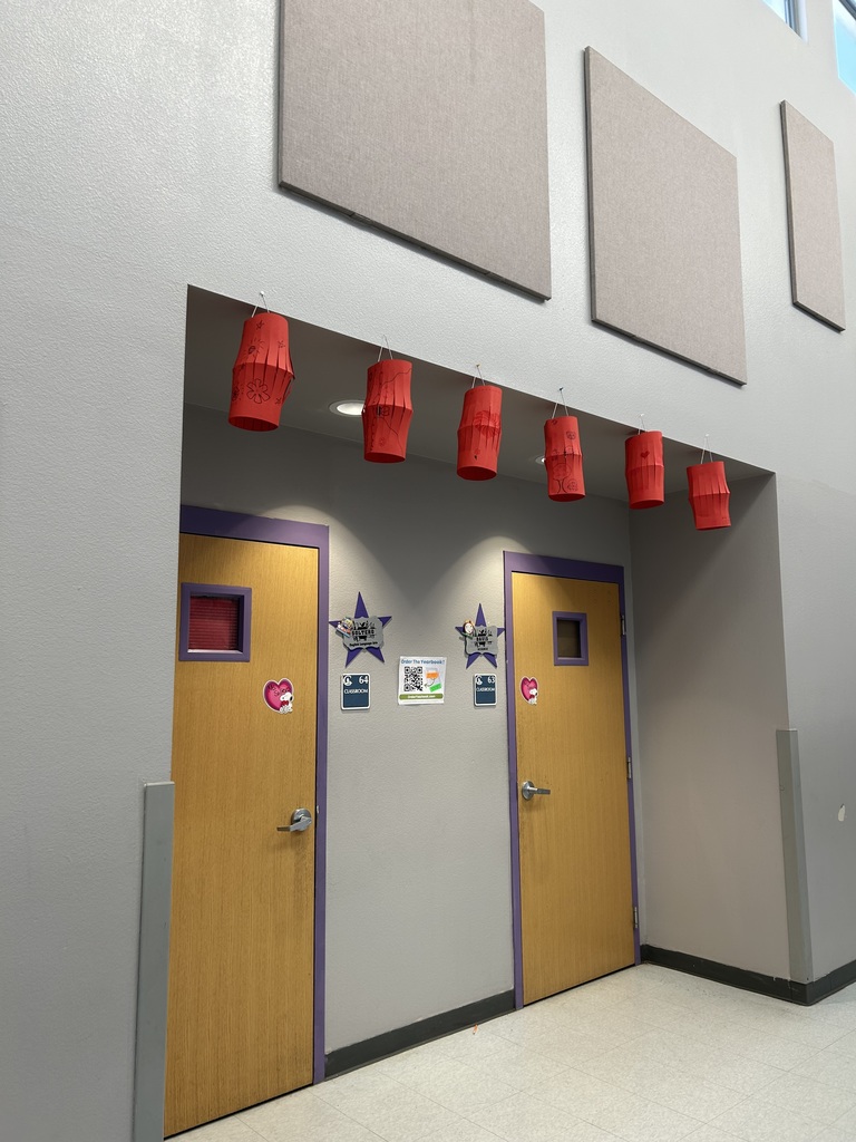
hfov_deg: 53.1
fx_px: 857
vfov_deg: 67.3
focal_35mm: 26
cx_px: 428
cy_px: 571
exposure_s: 1/139
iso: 32
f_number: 1.5
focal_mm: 5.7
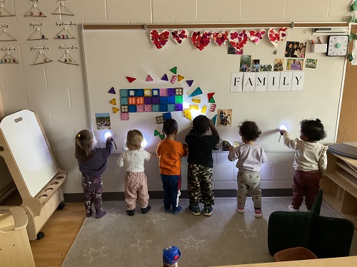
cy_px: 134
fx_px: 299
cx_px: 178
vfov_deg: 48.2
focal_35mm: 29
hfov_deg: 61.7
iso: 320
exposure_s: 1/33
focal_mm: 3
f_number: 1.8
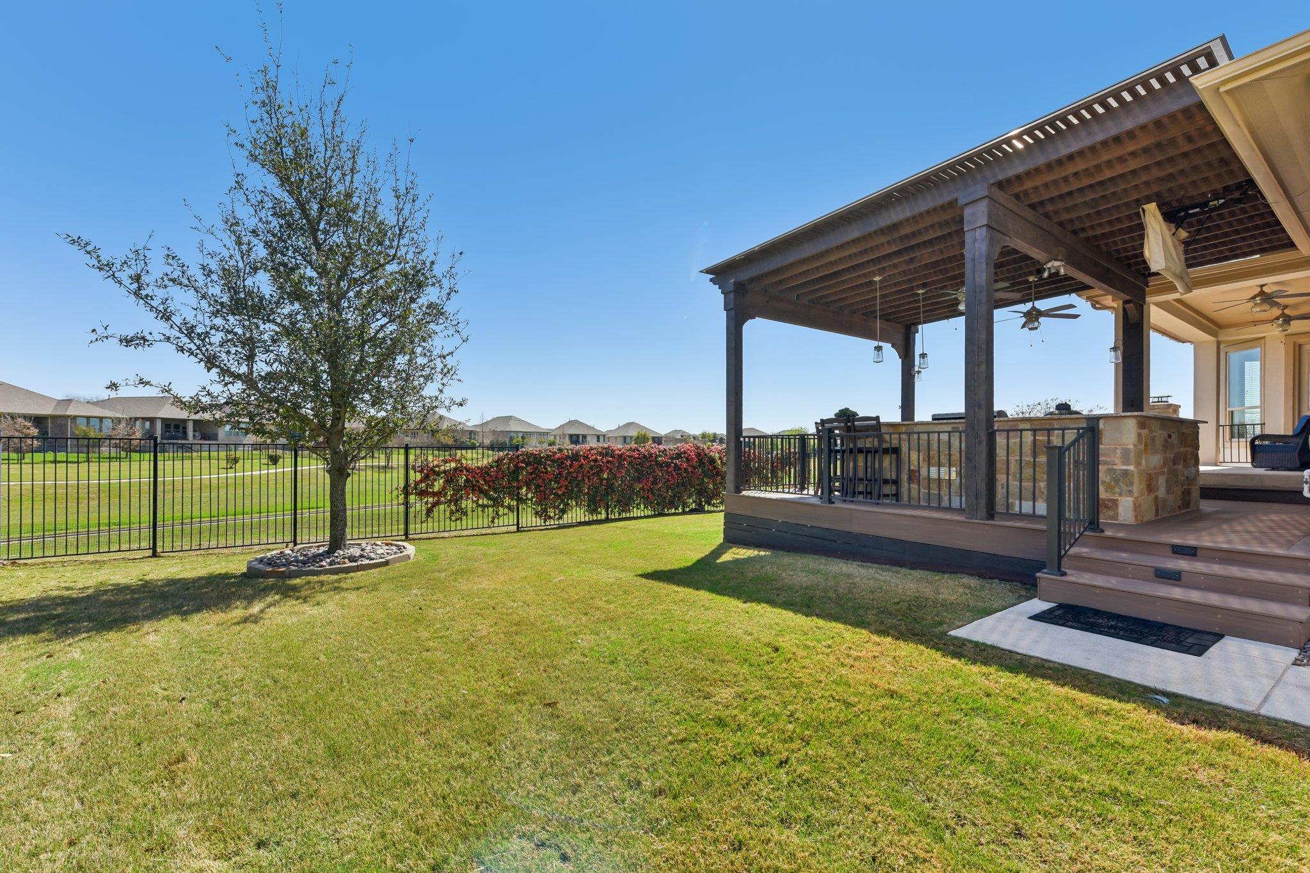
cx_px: 655
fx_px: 509
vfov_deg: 81.2
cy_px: 436
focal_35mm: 14
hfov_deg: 104.3
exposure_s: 1/400
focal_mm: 14
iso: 100
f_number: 8
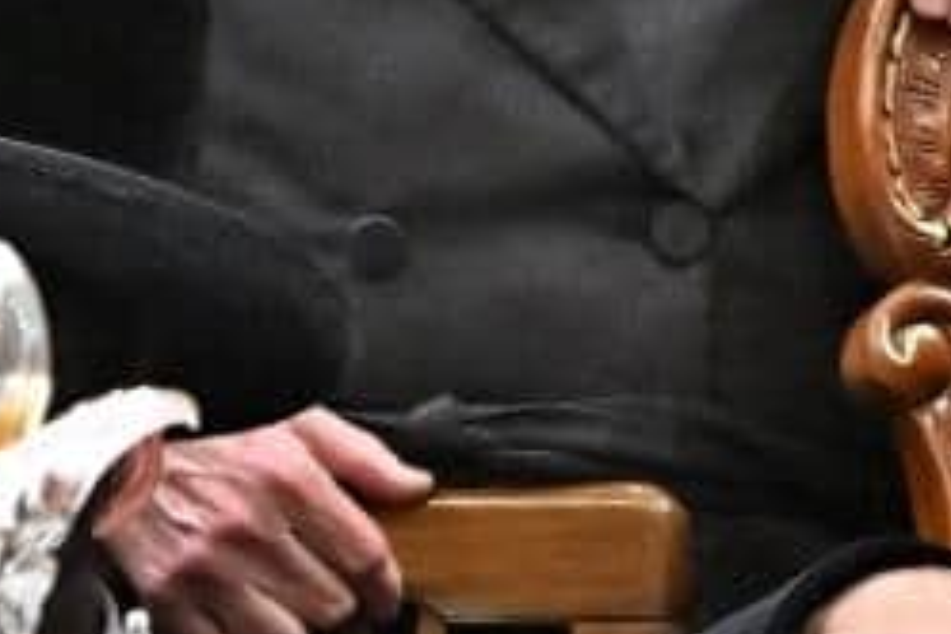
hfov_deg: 2.8
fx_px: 19520
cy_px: 348
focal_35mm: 739
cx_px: 1650
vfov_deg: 1.9
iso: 1250
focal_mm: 120
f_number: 4
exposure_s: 1/200
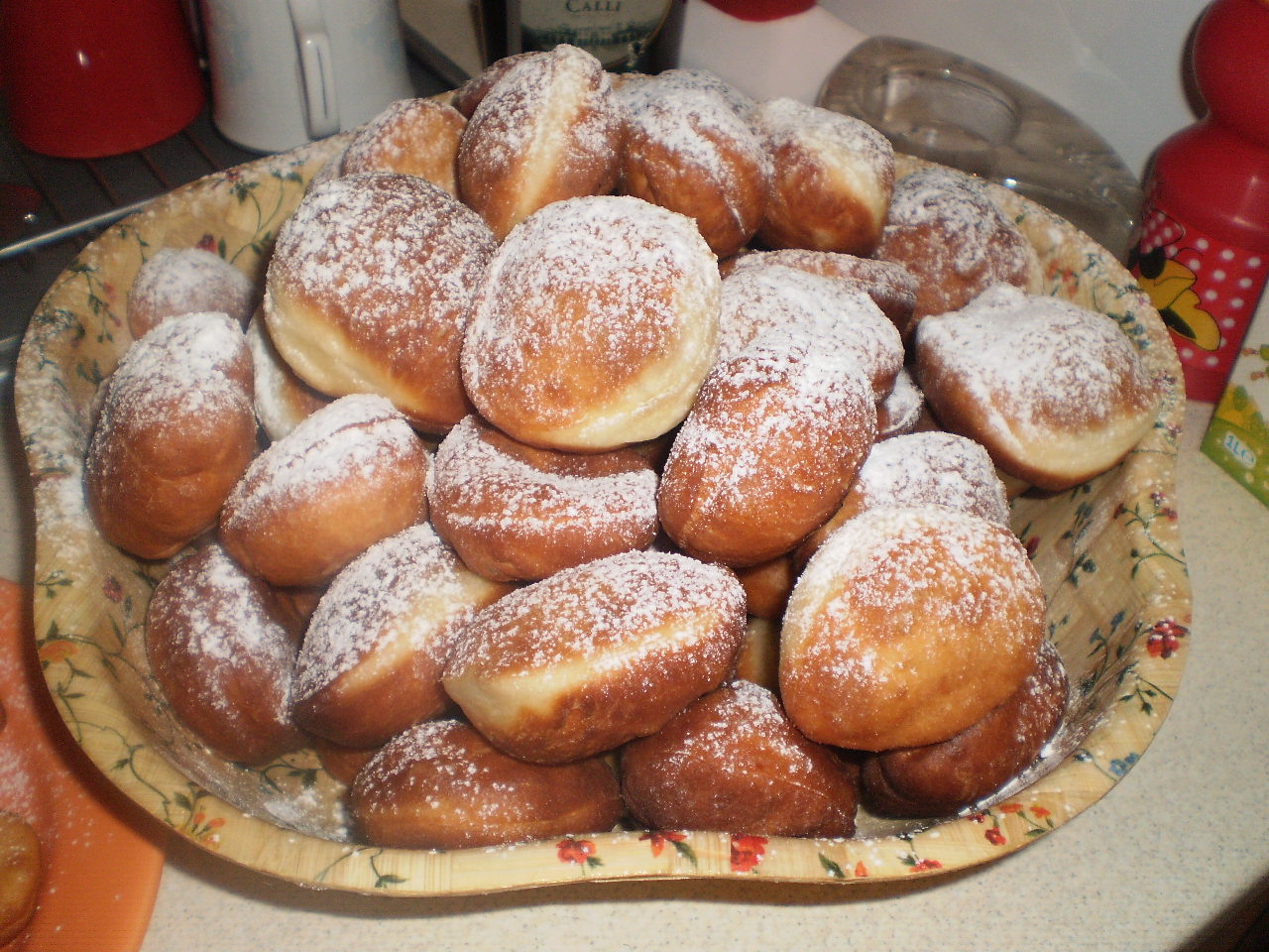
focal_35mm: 36
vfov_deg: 39.7
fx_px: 1320
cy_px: 476
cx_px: 634
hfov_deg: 51.4
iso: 125
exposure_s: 1/30
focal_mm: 6.3
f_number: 3.1
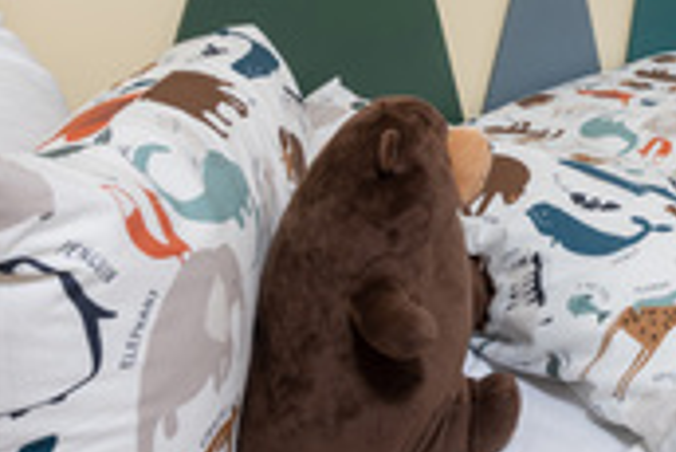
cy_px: -98
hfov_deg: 36.4
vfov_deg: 29.3
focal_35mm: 39
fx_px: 733
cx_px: 837
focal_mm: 14
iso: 100
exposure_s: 1/15
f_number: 11
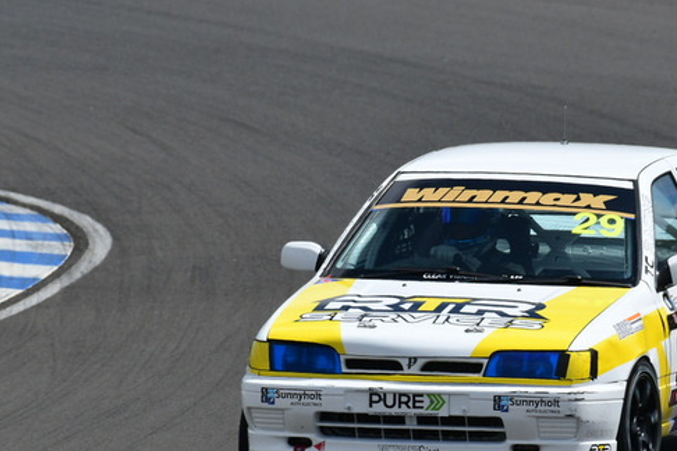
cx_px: 538
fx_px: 23223
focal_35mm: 1235
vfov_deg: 1.1
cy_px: 167
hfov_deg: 1.7
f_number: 10
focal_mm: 500
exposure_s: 1/640
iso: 200
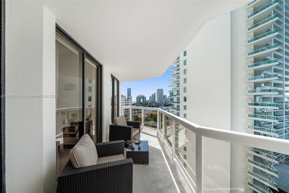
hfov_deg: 112.6
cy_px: 96
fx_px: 96
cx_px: 144
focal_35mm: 12
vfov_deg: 90.0
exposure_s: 1/40
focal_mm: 12
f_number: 9
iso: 100
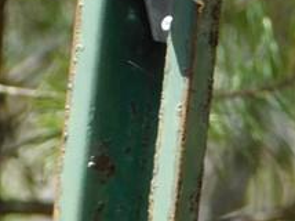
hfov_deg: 0.9
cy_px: -175
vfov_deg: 0.7
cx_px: 175
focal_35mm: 2110
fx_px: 17961
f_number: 5.9
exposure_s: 1/160
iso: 125
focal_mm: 78.1
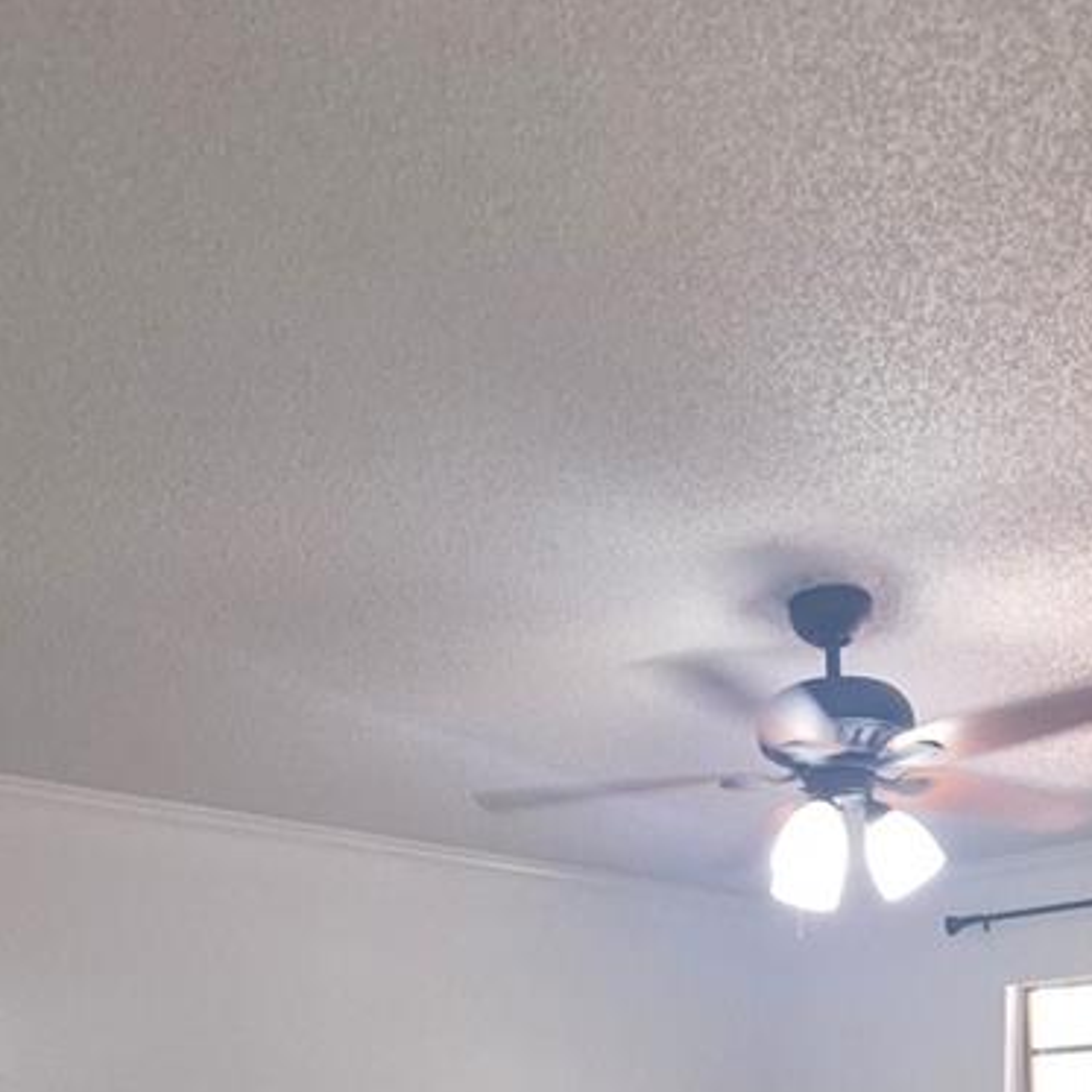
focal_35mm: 37
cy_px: 1420
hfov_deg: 43.7
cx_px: 799
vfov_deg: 33.1
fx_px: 1321
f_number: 1.9
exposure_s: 1/60
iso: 160
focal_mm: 2.2
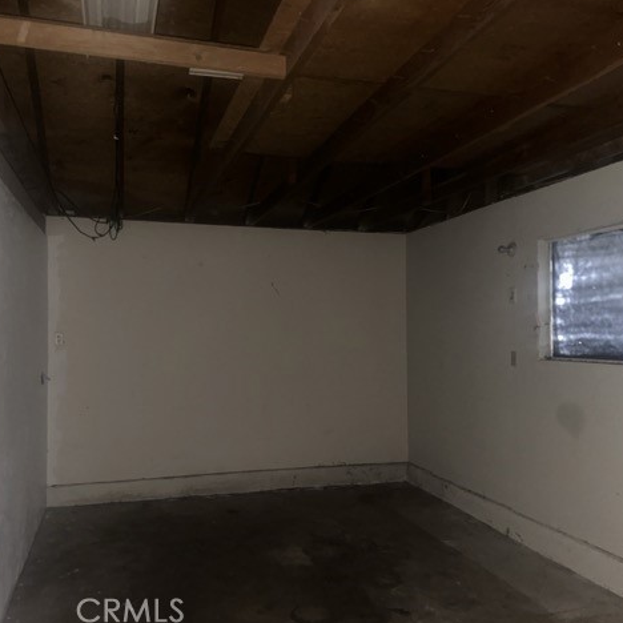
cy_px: 310
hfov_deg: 55.5
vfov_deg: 55.6
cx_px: 281
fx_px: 590
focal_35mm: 29
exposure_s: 1/4
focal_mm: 6.86
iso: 320
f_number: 1.78
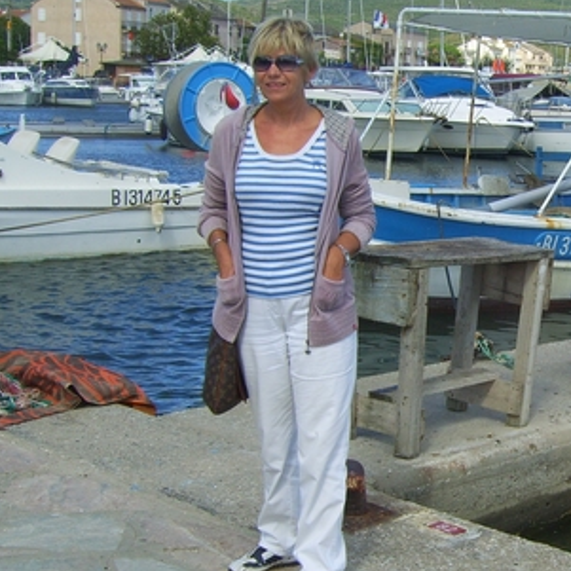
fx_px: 1250
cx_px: 535
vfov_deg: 25.7
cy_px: 315
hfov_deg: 24.8
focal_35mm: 67
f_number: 6.4
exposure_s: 1/250
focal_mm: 7.8
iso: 50
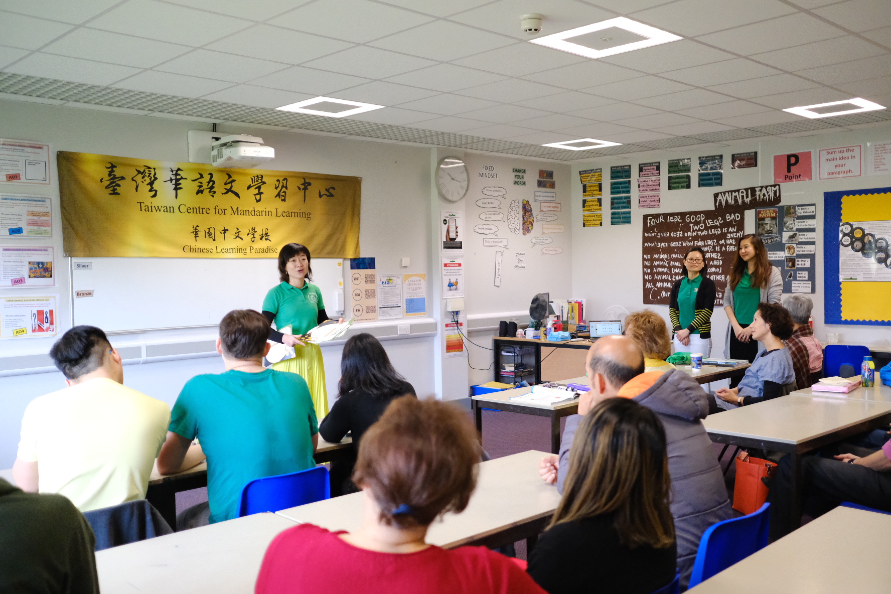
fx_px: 866
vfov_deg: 37.9
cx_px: 446
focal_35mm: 35
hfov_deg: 54.4
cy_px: 297
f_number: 2
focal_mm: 23
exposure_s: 1/1000
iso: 6400
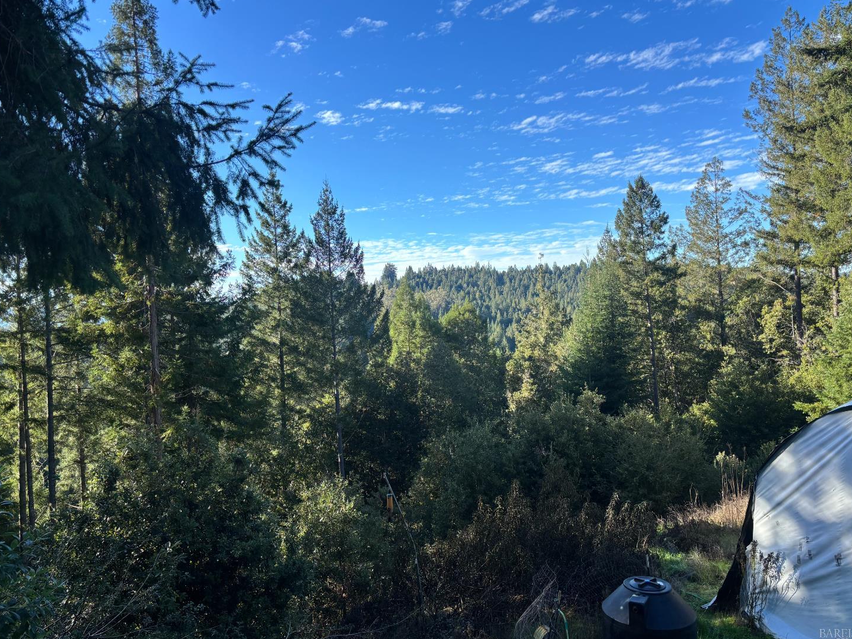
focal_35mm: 27
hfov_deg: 65.3
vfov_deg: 51.4
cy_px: 322
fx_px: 665
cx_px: 425
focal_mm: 5.96
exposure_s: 1/1616
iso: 50
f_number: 1.6
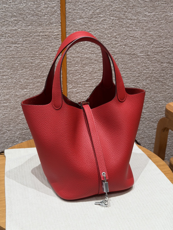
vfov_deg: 39.7
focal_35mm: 48
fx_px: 320
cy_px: 115
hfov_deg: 30.3
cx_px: 86
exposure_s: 1/64
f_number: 1.78
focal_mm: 6.76
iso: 100
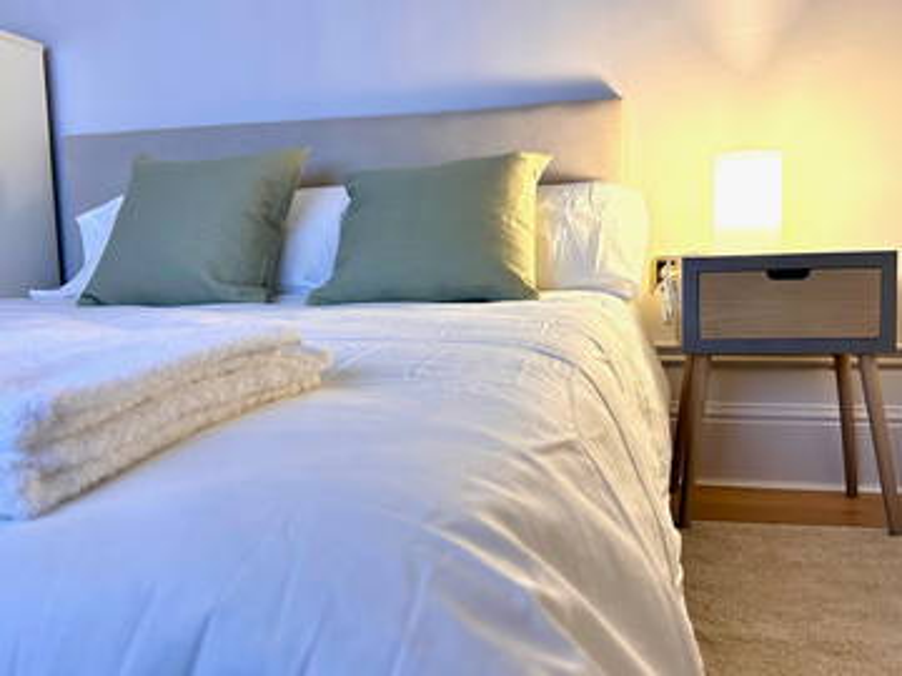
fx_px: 625
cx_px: 451
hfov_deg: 71.6
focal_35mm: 24
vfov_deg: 56.8
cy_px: 338
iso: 200
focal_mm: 6.86
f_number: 1.78
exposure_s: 1/60
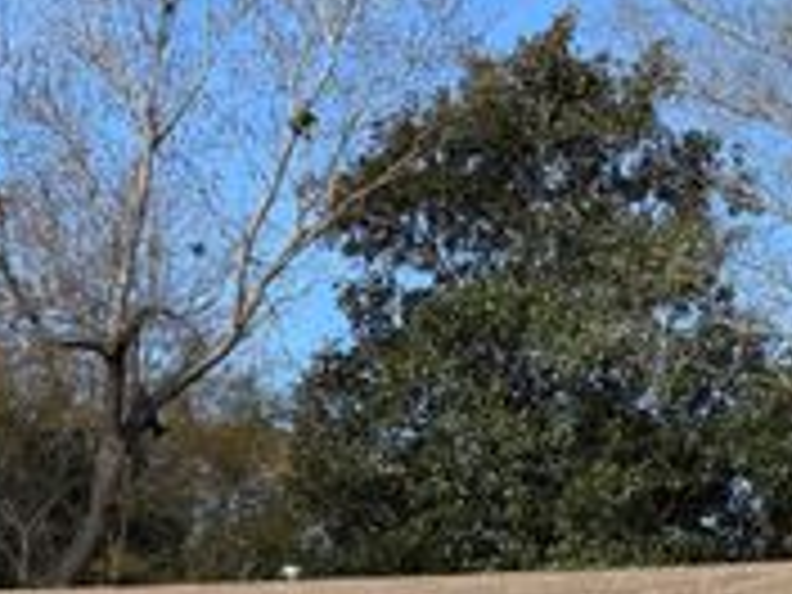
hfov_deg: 28.6
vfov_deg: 20.4
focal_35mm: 68
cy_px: 695
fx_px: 1556
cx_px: 410
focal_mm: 6.76
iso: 80
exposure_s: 1/2525
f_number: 1.78
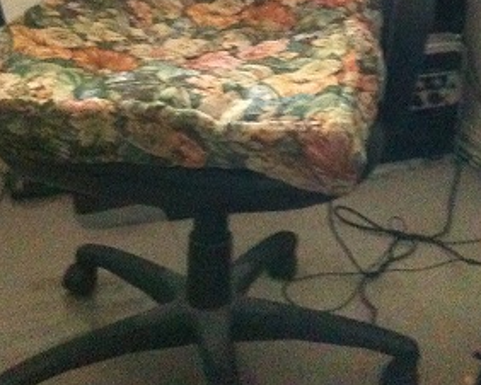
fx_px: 883
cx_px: 259
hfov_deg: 30.5
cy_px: 12
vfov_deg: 23.7
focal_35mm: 62
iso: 1000
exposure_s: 1/10
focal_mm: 3.85
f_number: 2.8
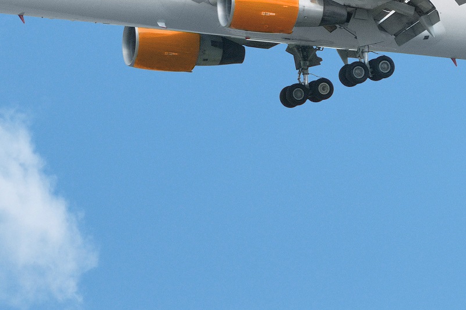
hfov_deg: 6.0
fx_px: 4459
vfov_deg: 4.0
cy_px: -5
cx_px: 349
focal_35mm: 345
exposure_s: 1/6400
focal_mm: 92
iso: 500
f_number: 5.6
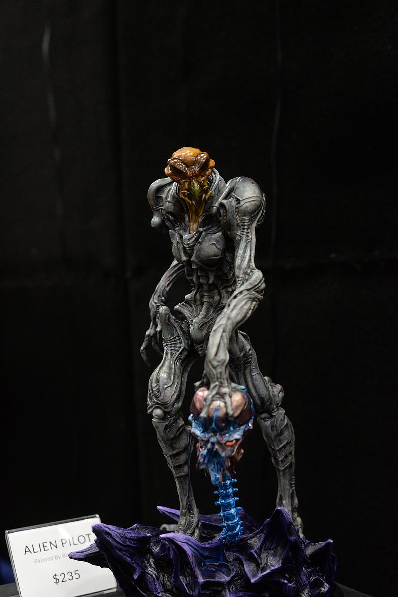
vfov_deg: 39.6
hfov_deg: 27.0
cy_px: 298
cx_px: 199
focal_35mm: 50
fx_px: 828
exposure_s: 1/100
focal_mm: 50
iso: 3200
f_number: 5
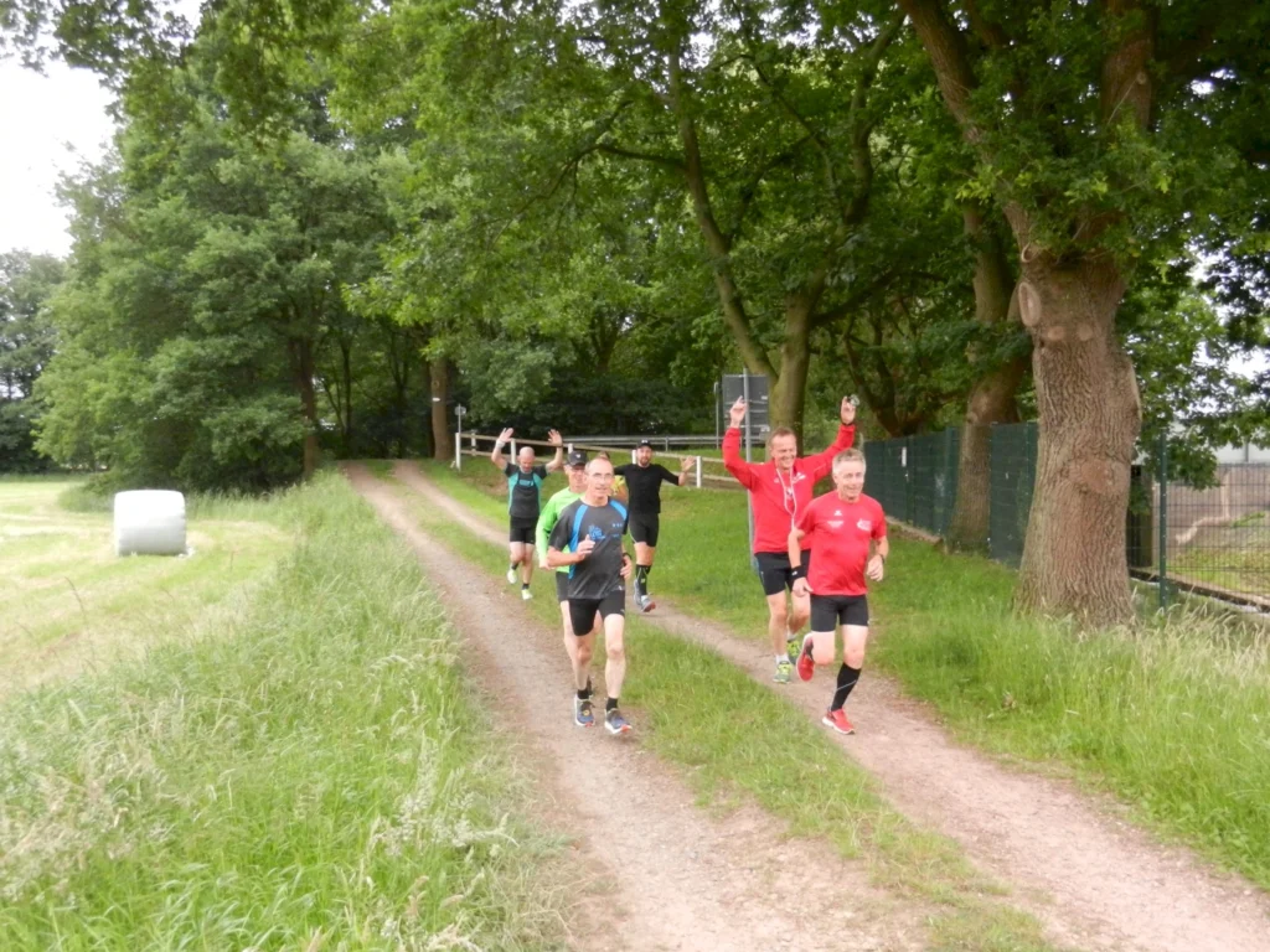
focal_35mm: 33
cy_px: 476
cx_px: 635
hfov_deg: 55.4
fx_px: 1211
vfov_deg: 42.9
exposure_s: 1/250
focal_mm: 5.9
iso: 800
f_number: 3.8
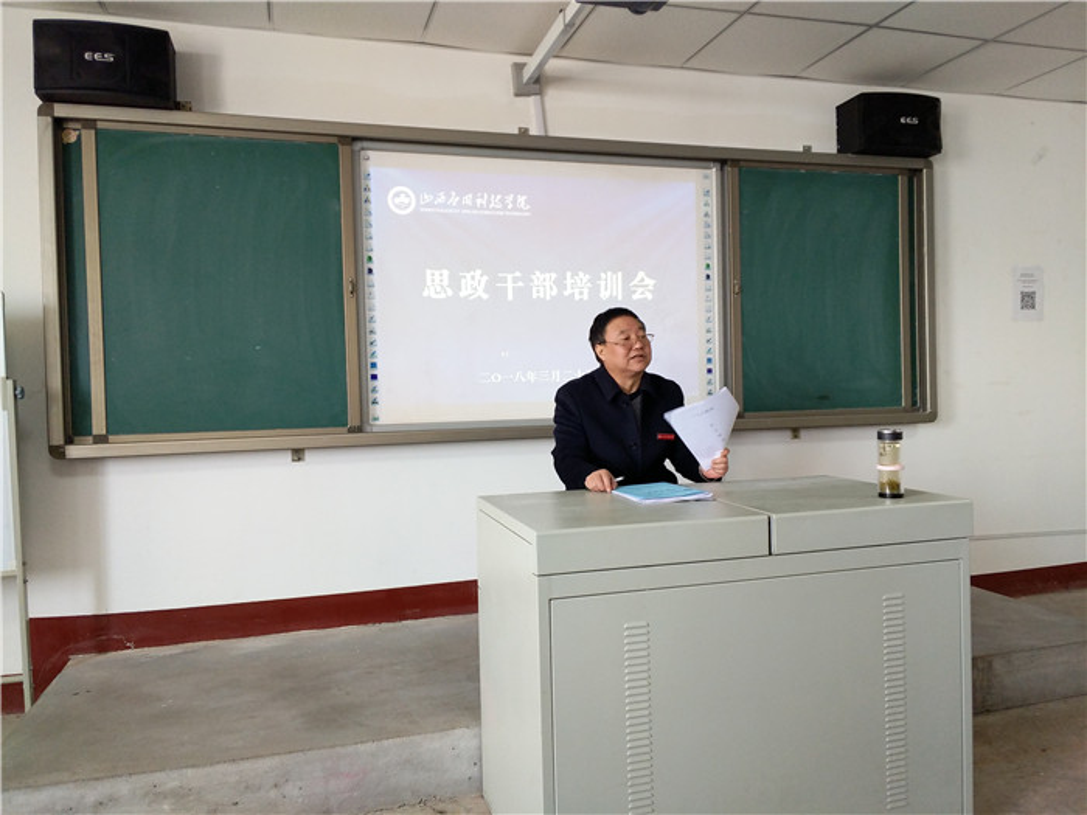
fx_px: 785
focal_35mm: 25
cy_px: 408
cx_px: 544
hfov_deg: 69.4
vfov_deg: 54.9
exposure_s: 1/50
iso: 160
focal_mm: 4.32
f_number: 1.7
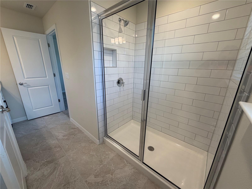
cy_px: 94
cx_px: 126
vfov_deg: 85.7
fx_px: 102
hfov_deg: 102.1
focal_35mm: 14
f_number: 2.2
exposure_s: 1/120
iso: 100
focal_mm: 2.22
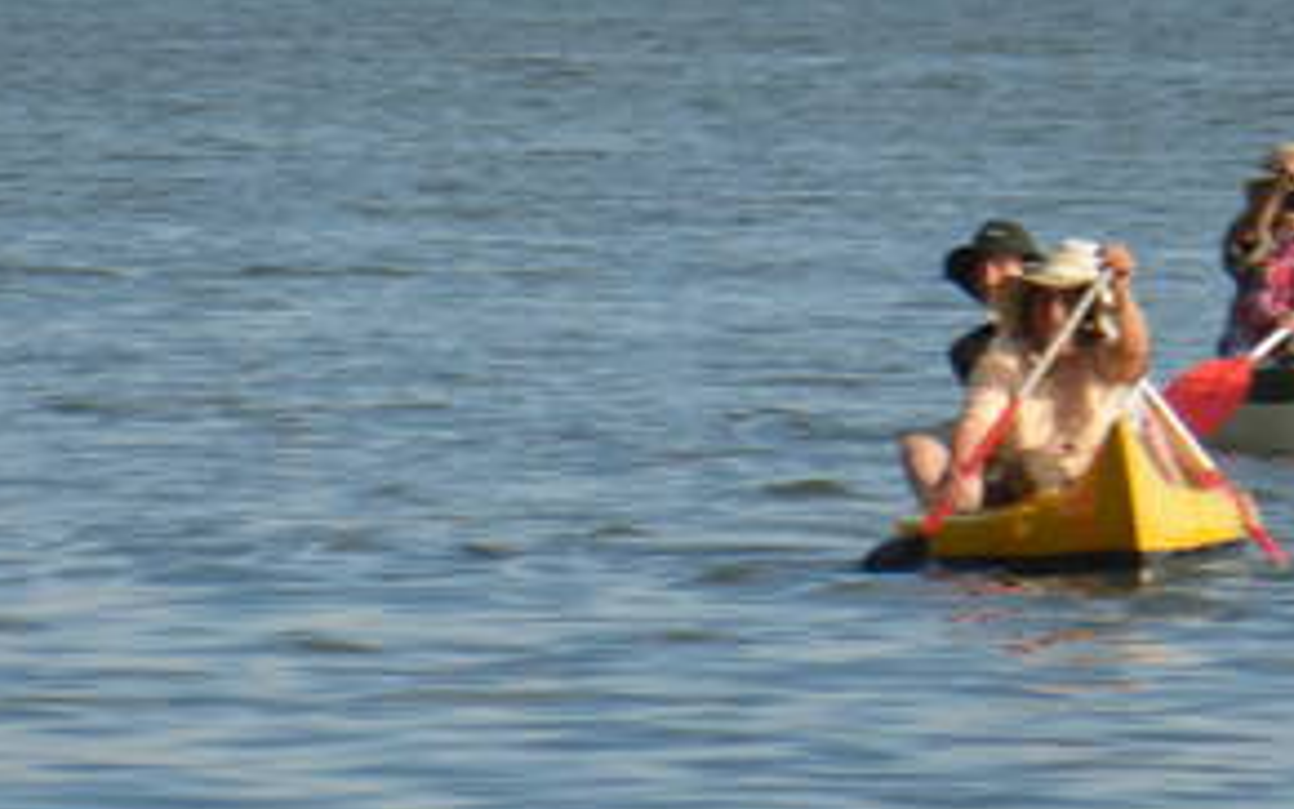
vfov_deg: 1.3
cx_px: 809
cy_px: 53
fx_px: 34955
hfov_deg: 2.1
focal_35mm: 991
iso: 160
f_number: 5.9
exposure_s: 1/400
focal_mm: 68.9
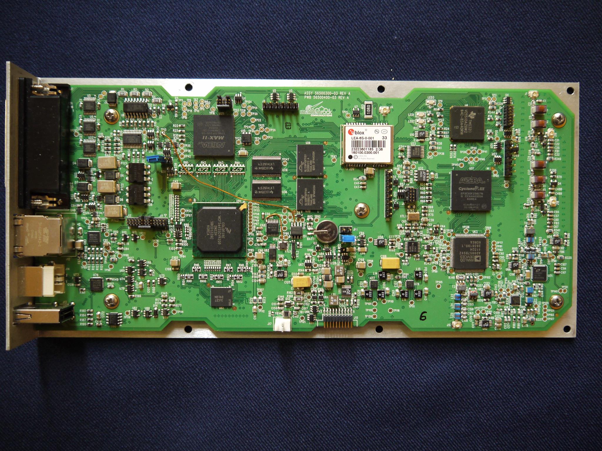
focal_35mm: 30
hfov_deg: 60.0
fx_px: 522
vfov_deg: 46.8
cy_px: 226
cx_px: 301
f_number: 3.5
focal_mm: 15
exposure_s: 1/30
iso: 400
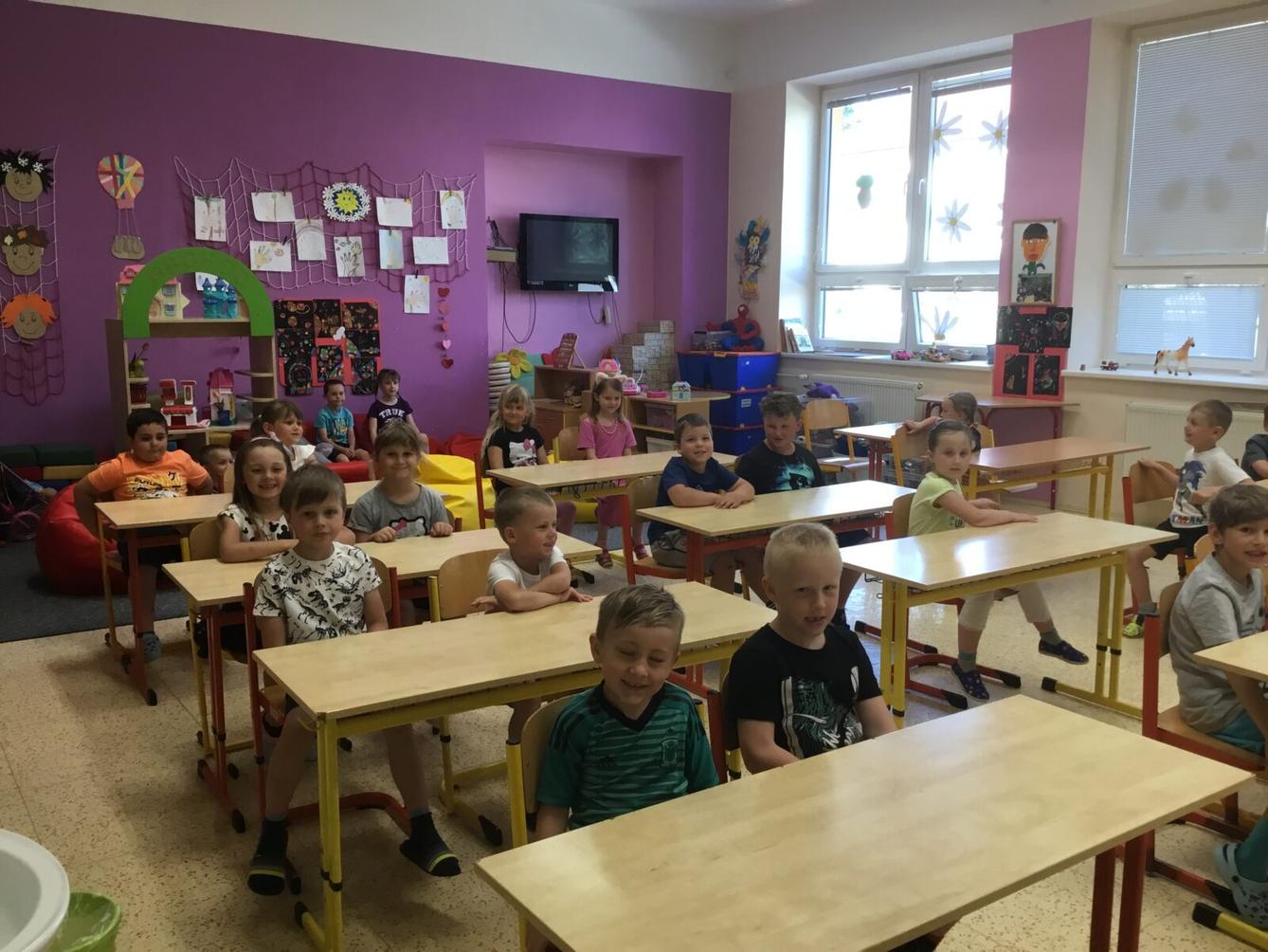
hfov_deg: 58.3
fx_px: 1136
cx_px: 634
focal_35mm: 31
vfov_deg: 45.5
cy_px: 476
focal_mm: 3.3
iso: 25
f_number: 2.4
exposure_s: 1/33
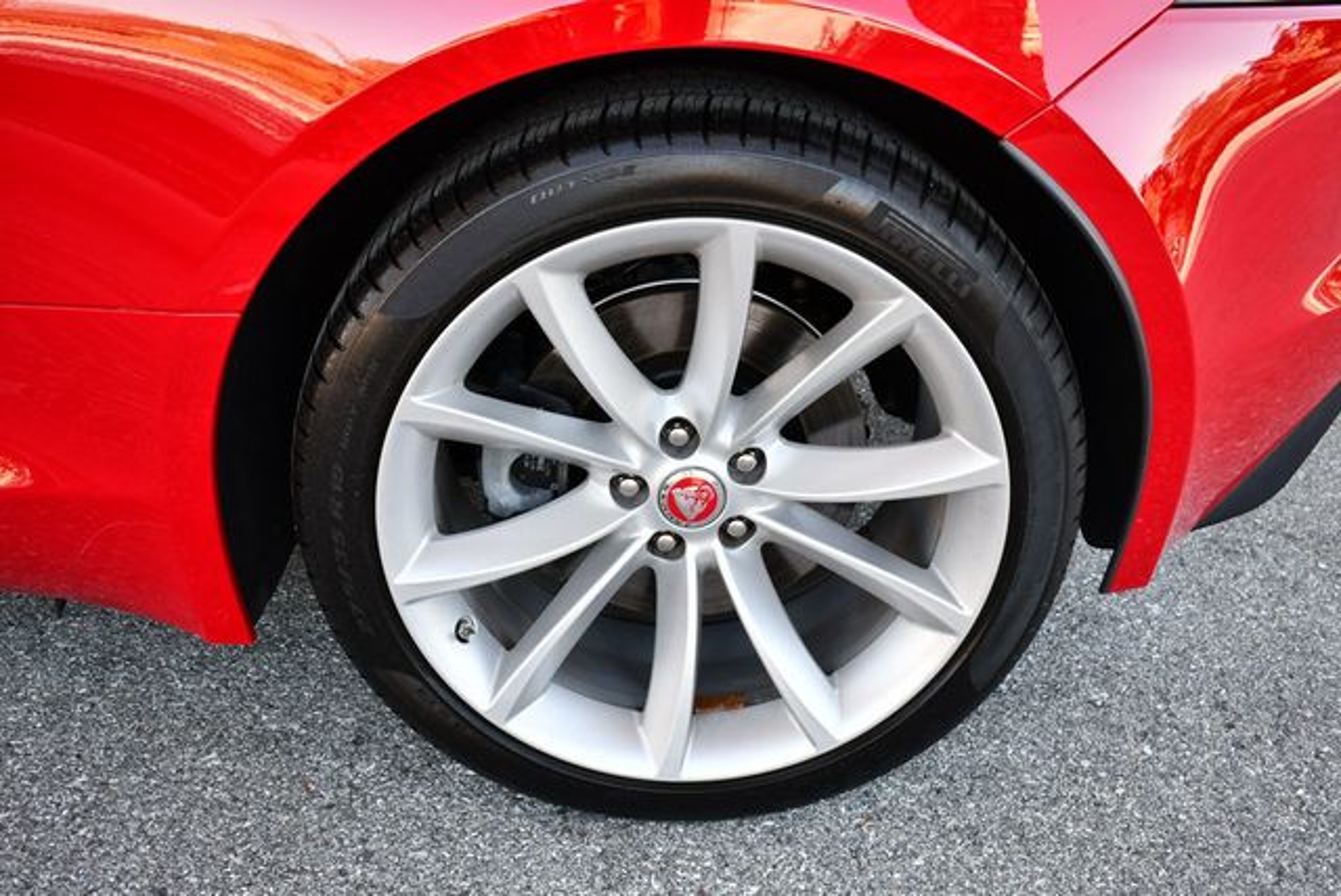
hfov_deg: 53.1
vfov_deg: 36.9
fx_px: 1342
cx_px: 670
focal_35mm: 36
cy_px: 448
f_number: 3.5
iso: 400
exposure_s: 1/250
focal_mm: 18
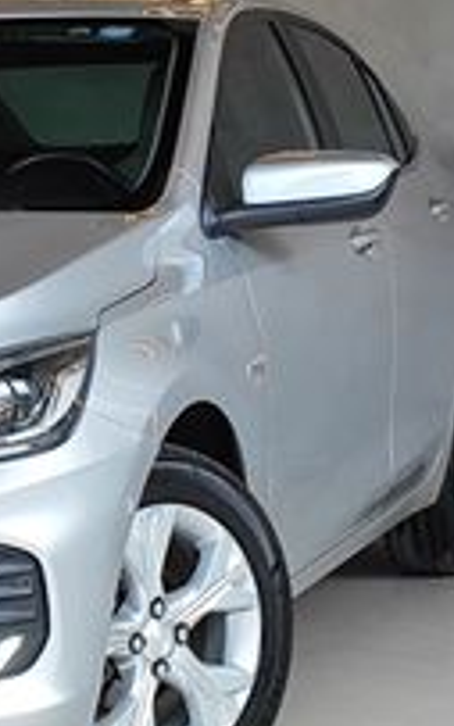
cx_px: -161
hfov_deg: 19.9
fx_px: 1167
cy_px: 397
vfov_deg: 34.5
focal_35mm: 59
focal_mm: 5.89
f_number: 1.89
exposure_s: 1/120
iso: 149
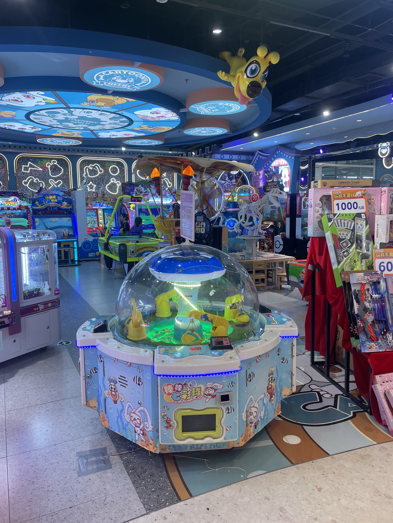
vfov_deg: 67.3
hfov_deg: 53.1
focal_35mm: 26
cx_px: 196
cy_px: 262
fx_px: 394
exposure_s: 1/100
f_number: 1.6
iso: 64
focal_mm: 4.2
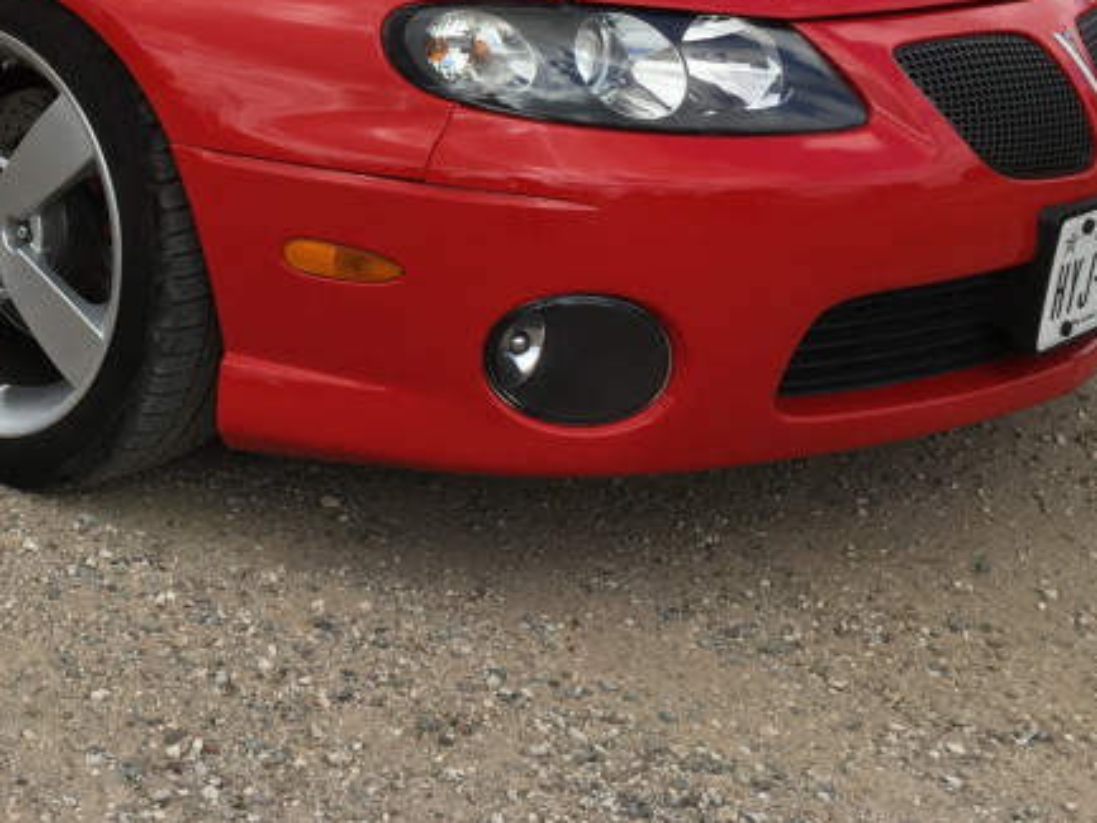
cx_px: 76
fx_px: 1997
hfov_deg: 29.3
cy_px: -16
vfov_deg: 22.3
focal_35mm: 63
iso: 25
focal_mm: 4.15
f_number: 2.2
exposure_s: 1/1202
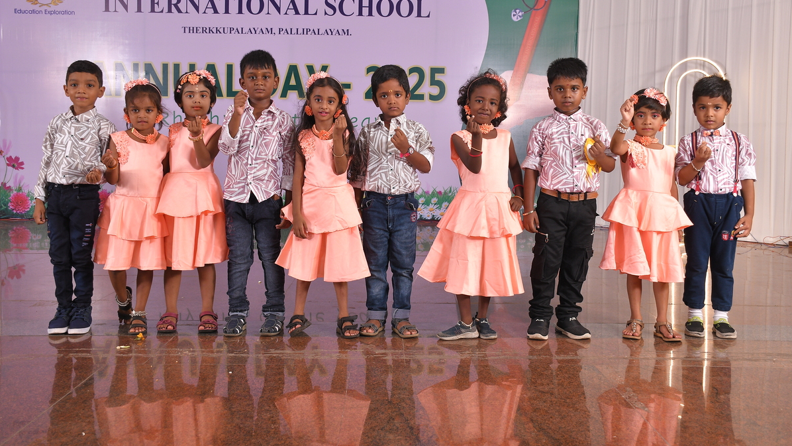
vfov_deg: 29.0
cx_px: 396
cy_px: 182
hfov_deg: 49.4
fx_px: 861
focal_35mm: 41
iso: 400
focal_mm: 26
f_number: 5.6
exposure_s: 1/200
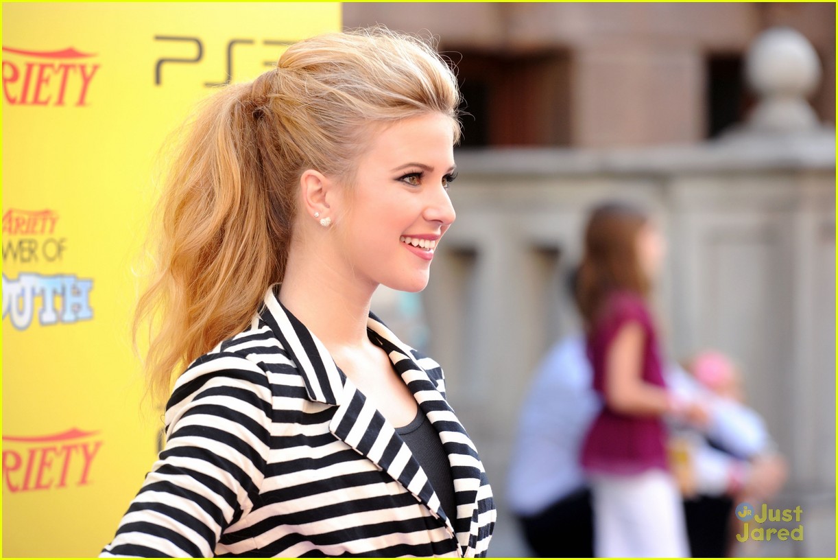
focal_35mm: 165
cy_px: 280
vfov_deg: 8.3
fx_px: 3842
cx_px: 419
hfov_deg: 12.4
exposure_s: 1/500
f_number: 4
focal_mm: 165
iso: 1000
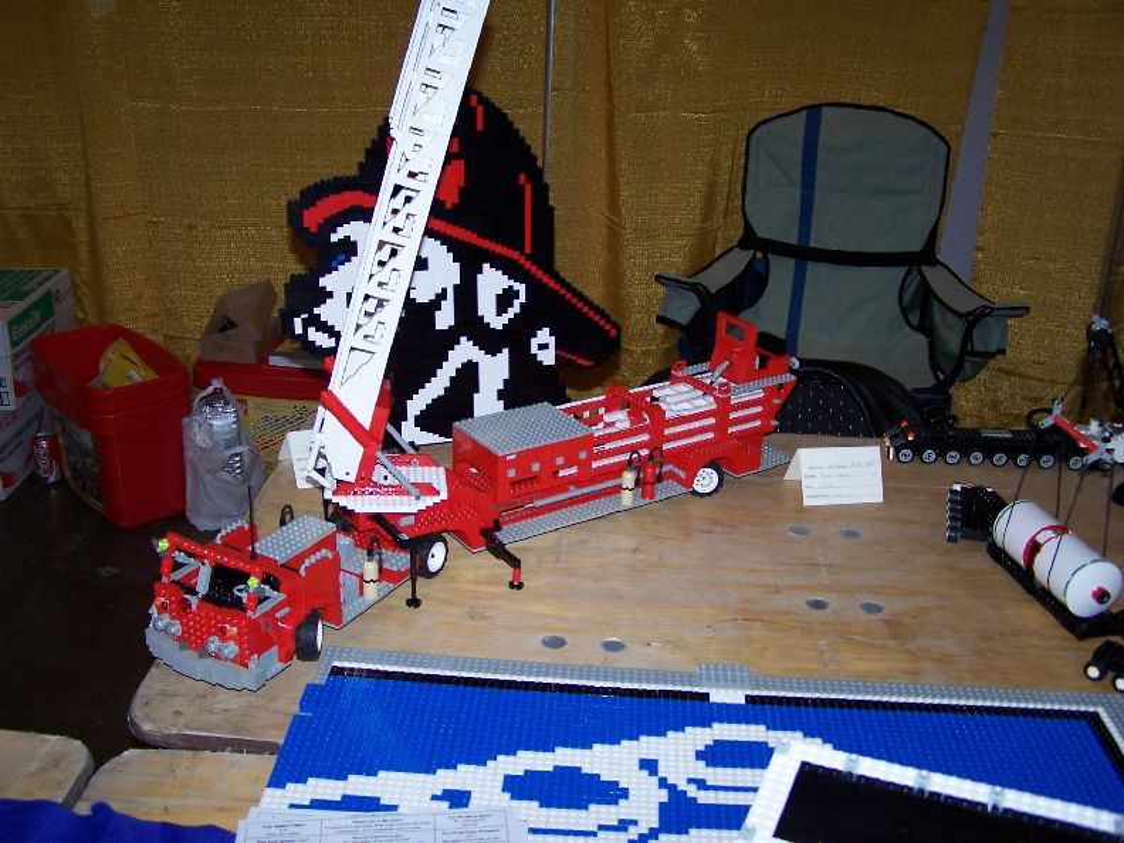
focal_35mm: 38
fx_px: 1234
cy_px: 422
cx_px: 562
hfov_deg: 49.0
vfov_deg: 37.7
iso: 140
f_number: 2.8
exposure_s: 1/60
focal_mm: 6.3
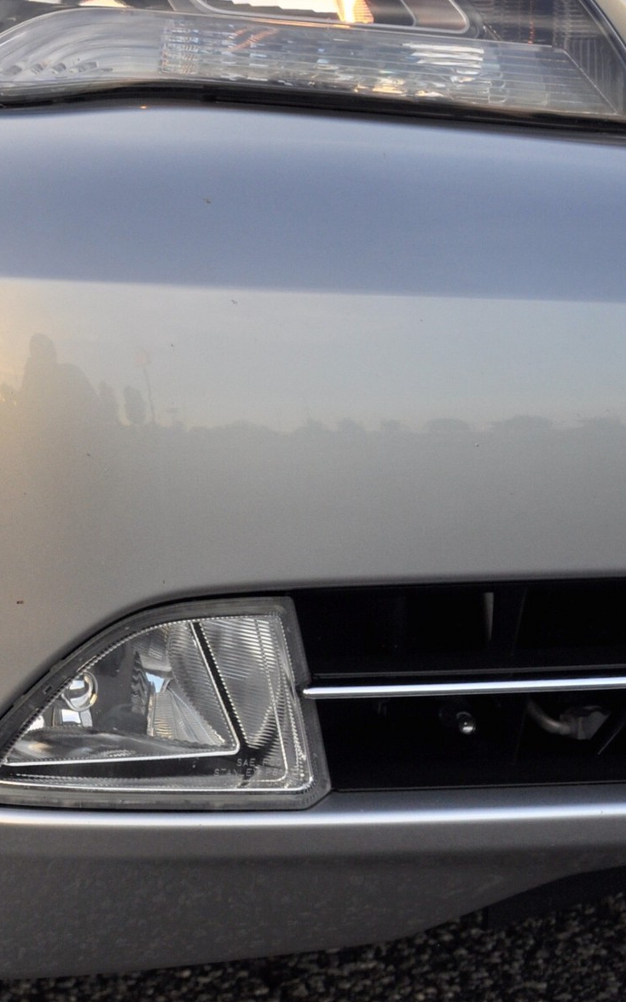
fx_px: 3550
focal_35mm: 130
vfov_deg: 16.1
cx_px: -330
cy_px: 402
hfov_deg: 9.8
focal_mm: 40
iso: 200
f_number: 5.6
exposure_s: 1/125
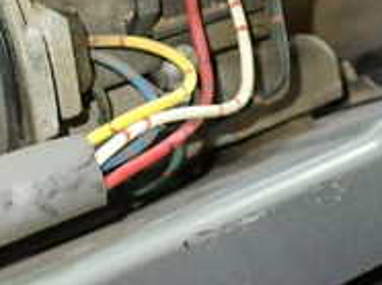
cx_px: -12
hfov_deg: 19.6
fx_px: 1069
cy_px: -6
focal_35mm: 97
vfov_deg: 14.9
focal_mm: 5.4
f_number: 2.3
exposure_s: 1/30
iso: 500
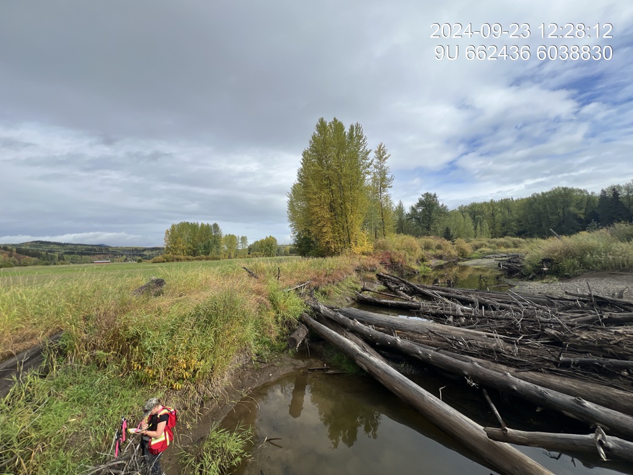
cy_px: 238
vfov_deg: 89.9
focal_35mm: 13
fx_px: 238
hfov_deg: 106.2
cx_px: 316
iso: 32
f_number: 1.8
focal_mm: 1.57
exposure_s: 1/1340
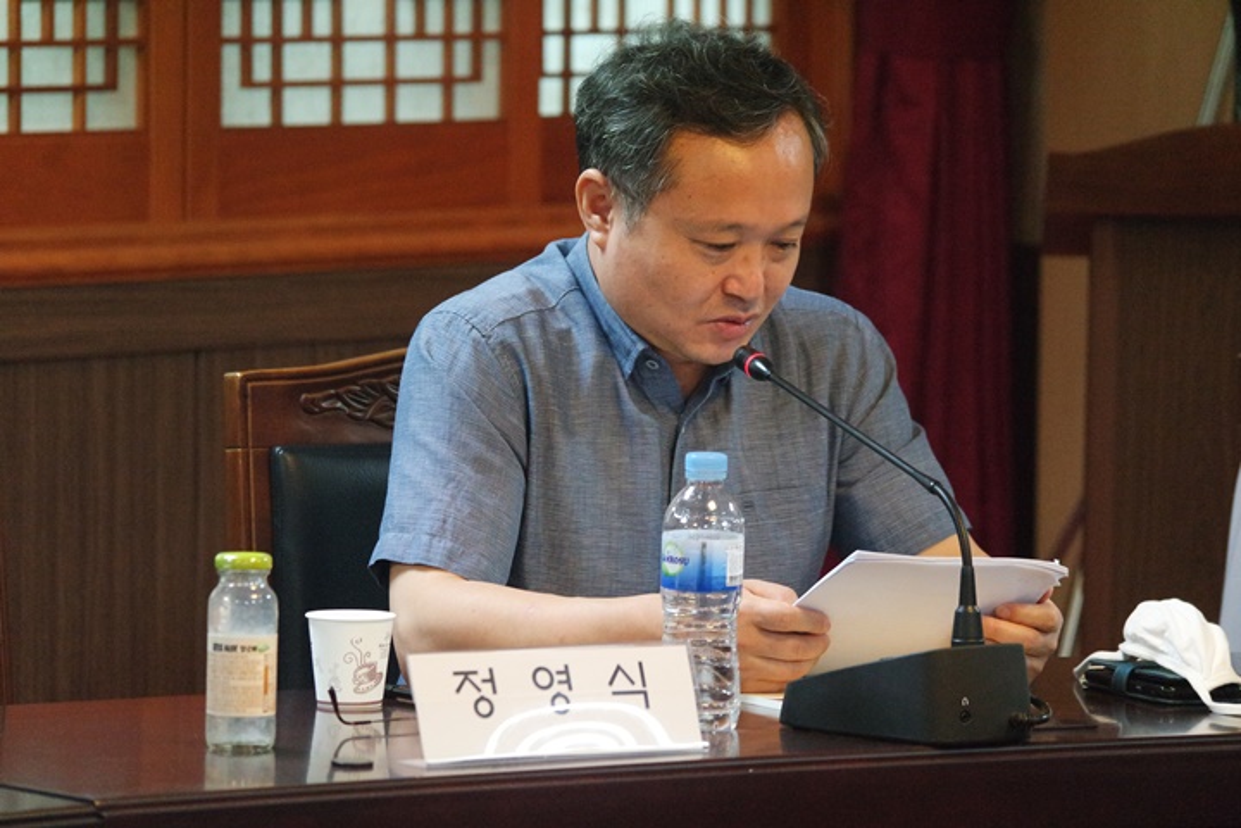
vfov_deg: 6.2
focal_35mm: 223
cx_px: 620
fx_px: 7687
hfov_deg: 9.2
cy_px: 414
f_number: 5.6
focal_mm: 145
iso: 3200
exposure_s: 1/160
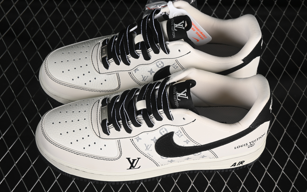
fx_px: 644
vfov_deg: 16.9
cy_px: 94
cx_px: 153
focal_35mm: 77
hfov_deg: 26.8
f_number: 7.1
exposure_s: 1/80
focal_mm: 50
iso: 160
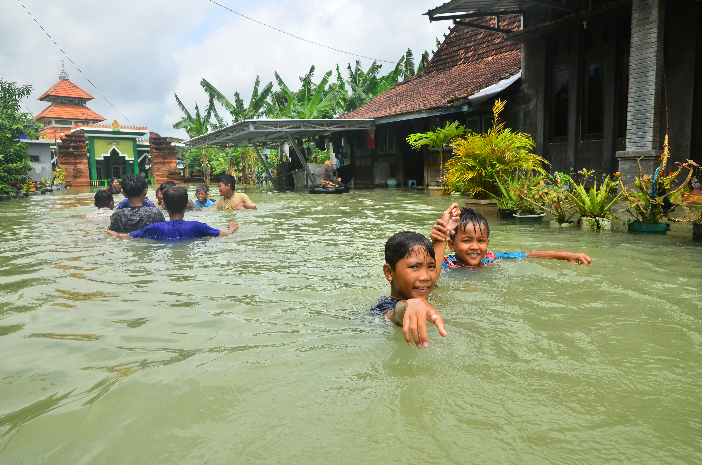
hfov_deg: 73.9
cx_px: 351
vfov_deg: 52.9
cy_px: 232
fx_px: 467
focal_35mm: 24
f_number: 9.5
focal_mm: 16
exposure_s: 1/350
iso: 200
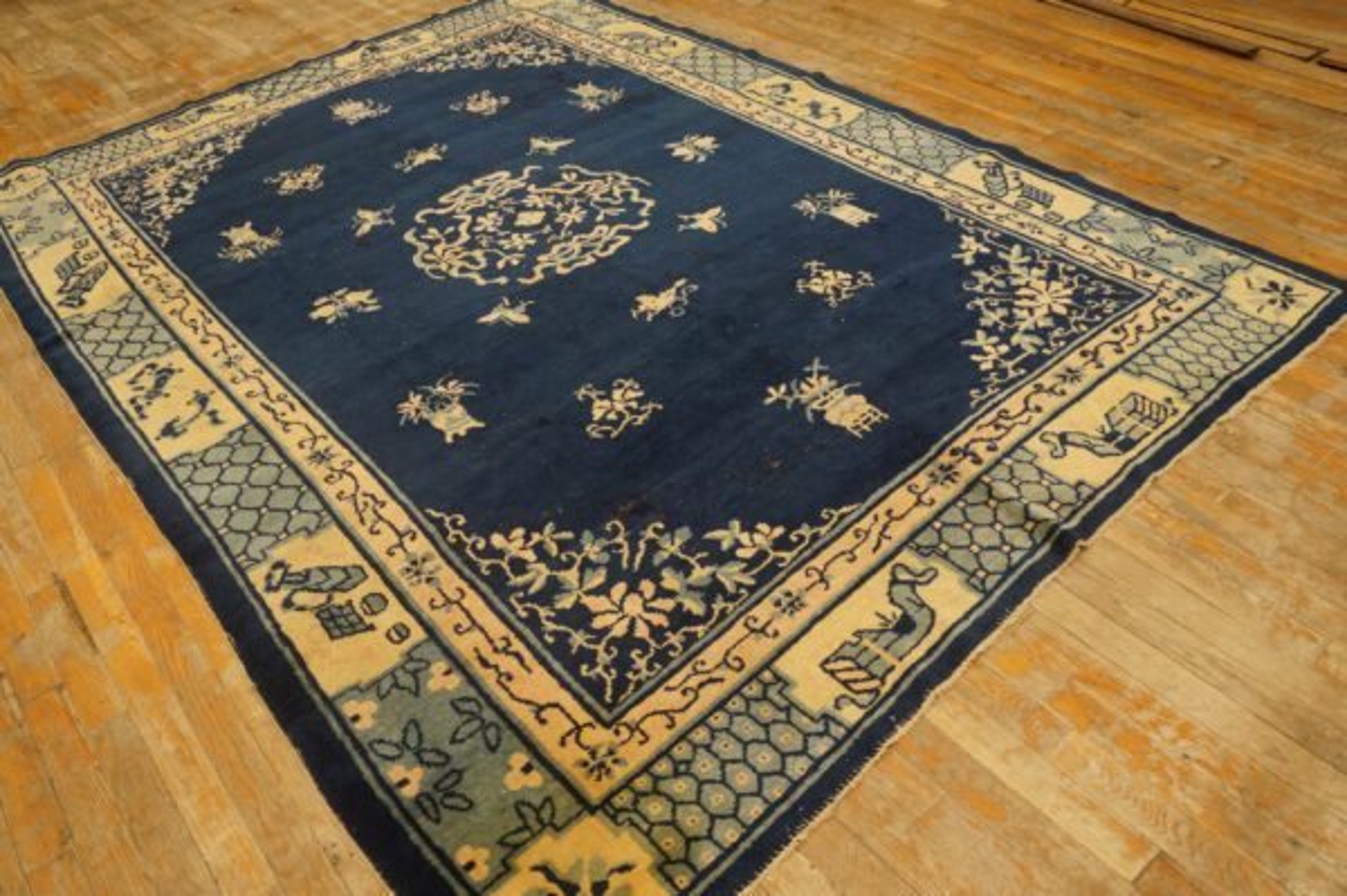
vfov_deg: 47.9
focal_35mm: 27
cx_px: 674
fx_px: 1009
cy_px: 448
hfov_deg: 67.4
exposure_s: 1/60
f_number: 4
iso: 640
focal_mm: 18
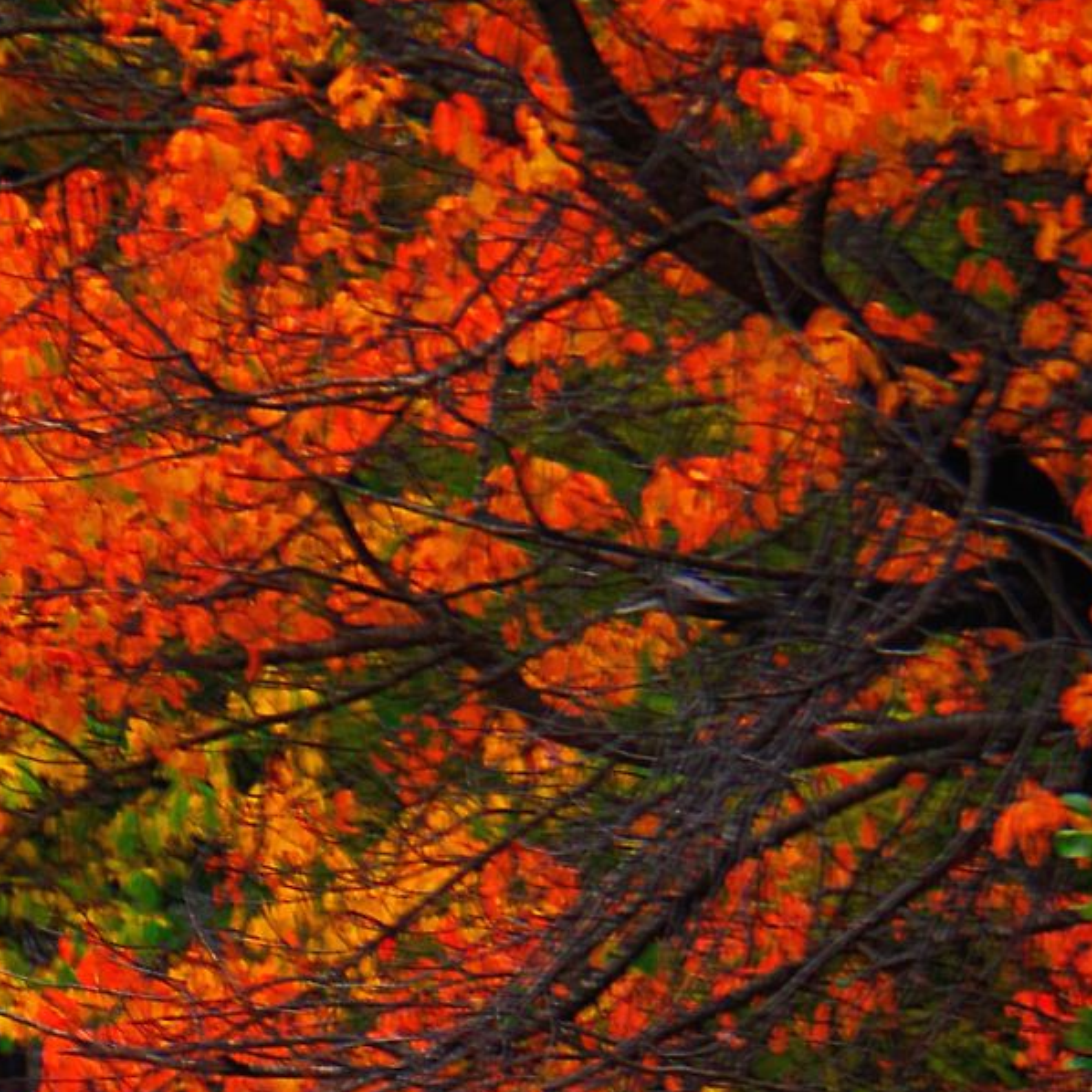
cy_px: 1733
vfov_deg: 2.5
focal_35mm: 690
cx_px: 55
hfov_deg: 2.5
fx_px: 24616
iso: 560
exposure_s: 1/90
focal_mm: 135
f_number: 8
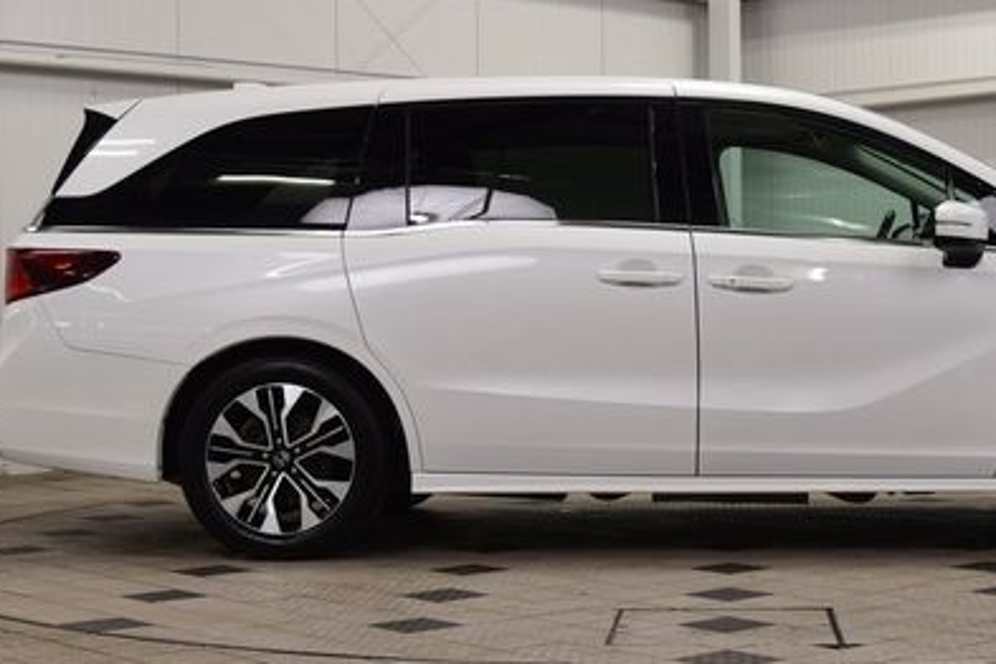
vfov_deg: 18.0
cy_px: 354
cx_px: 692
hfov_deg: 26.5
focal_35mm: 76
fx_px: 2097
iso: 400
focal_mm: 31
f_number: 7.1
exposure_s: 1/30
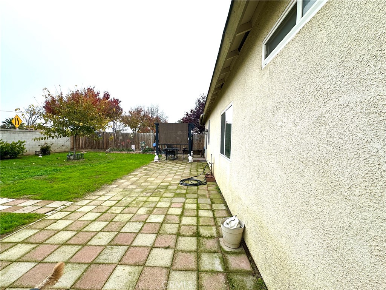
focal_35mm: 14
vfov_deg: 85.7
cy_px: 145
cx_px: 193
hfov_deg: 102.1
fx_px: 156
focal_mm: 2.22
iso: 40
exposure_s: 1/297
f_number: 2.2
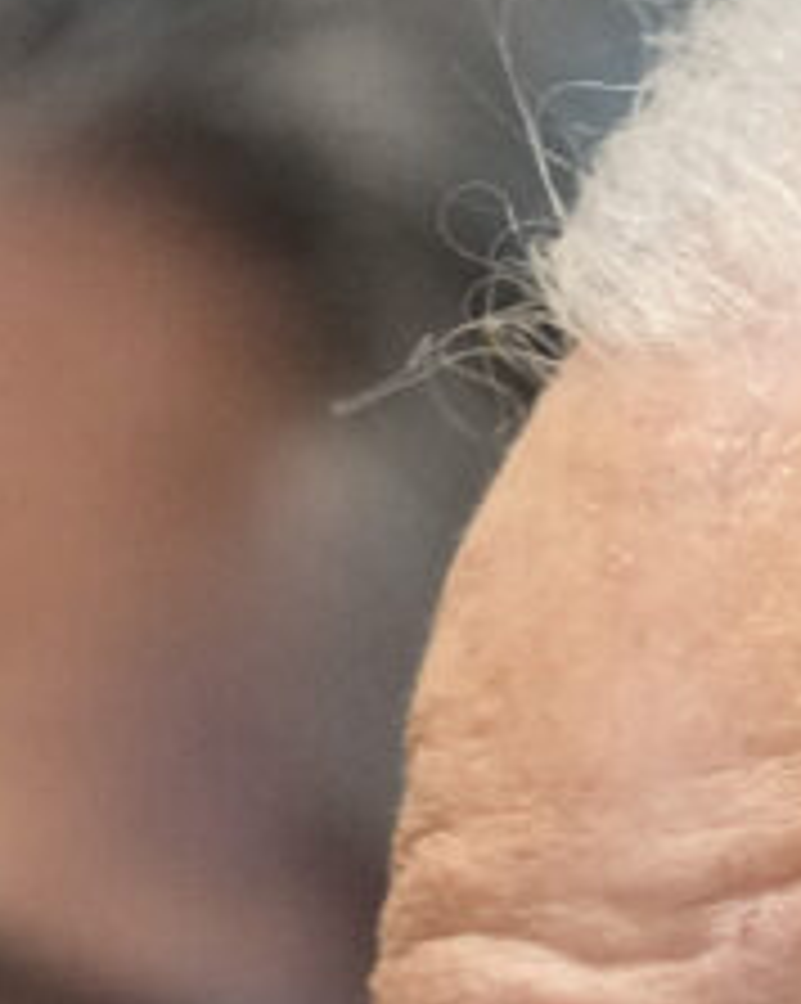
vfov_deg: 0.9
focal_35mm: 2157
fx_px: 64006
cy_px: 3050
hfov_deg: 0.7
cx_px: 1143
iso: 3200
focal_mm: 200
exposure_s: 1/200
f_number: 3.5
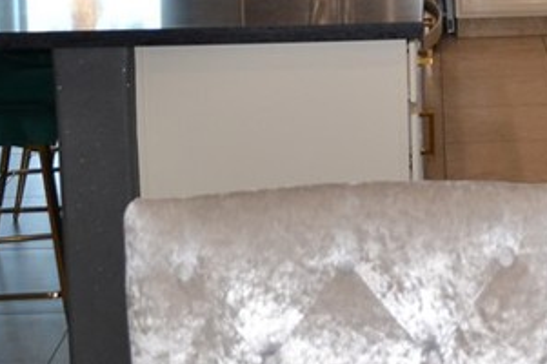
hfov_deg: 21.2
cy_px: -223
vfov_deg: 13.7
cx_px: 585
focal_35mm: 92
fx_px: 1396
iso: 400
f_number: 4
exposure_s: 1/100
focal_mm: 18
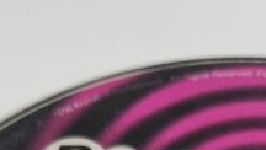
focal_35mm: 131
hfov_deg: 16.3
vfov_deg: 8.0
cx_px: 202
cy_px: 446
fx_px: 925
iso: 640
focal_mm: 5.4
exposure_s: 1/25
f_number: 1.8
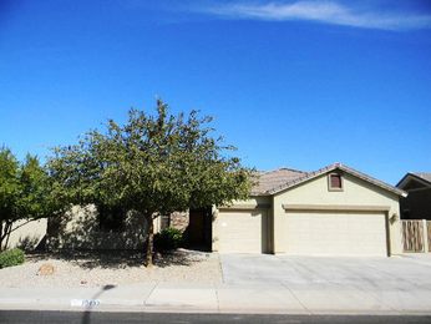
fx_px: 349
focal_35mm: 28
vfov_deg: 49.8
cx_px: 216
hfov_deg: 63.4
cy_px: 162
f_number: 7
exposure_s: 1/340
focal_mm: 5
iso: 112
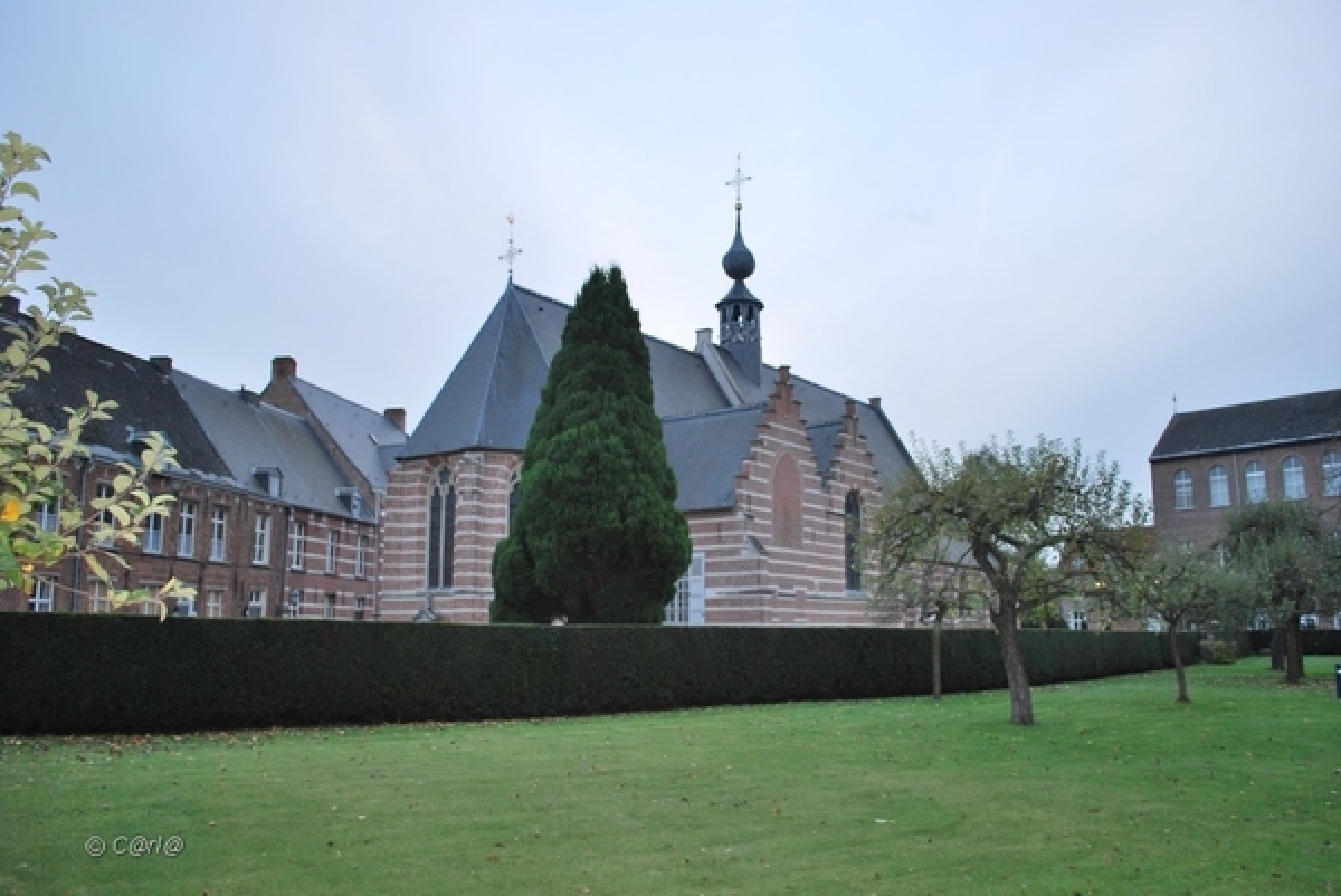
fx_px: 1006
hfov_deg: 67.3
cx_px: 670
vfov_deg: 48.0
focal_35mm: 27
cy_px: 448
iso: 280
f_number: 3.8
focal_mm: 18
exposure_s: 1/60
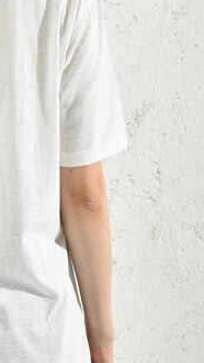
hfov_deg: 10.0
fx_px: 1143
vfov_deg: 17.9
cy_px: 98
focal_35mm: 119
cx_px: -48
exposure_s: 1/160
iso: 100
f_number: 7.1
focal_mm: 50
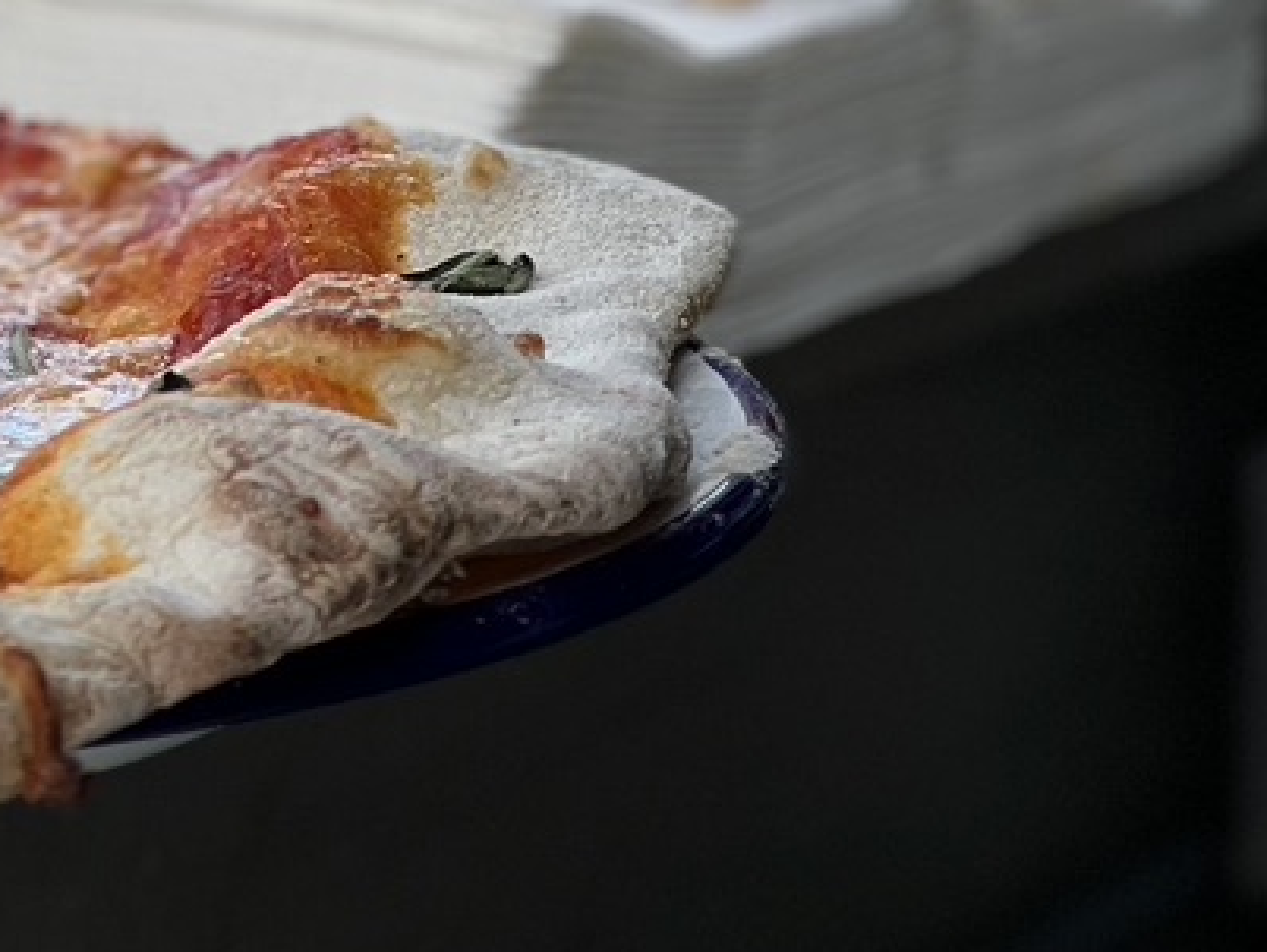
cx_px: -312
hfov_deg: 9.9
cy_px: -25
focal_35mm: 196
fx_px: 7178
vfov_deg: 7.5
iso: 20
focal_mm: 9
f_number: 2.8
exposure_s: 1/140
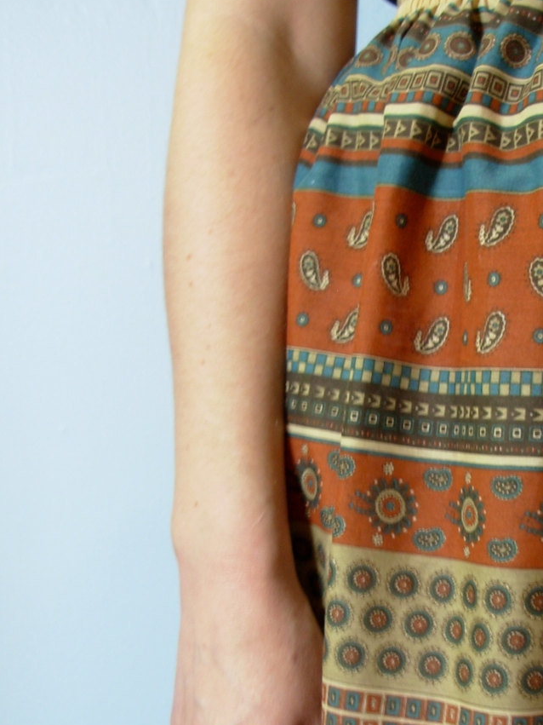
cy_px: 551
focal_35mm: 67
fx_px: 1402
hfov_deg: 21.5
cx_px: 464
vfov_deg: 28.5
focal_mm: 6.3
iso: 51
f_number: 2.9
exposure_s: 1/4
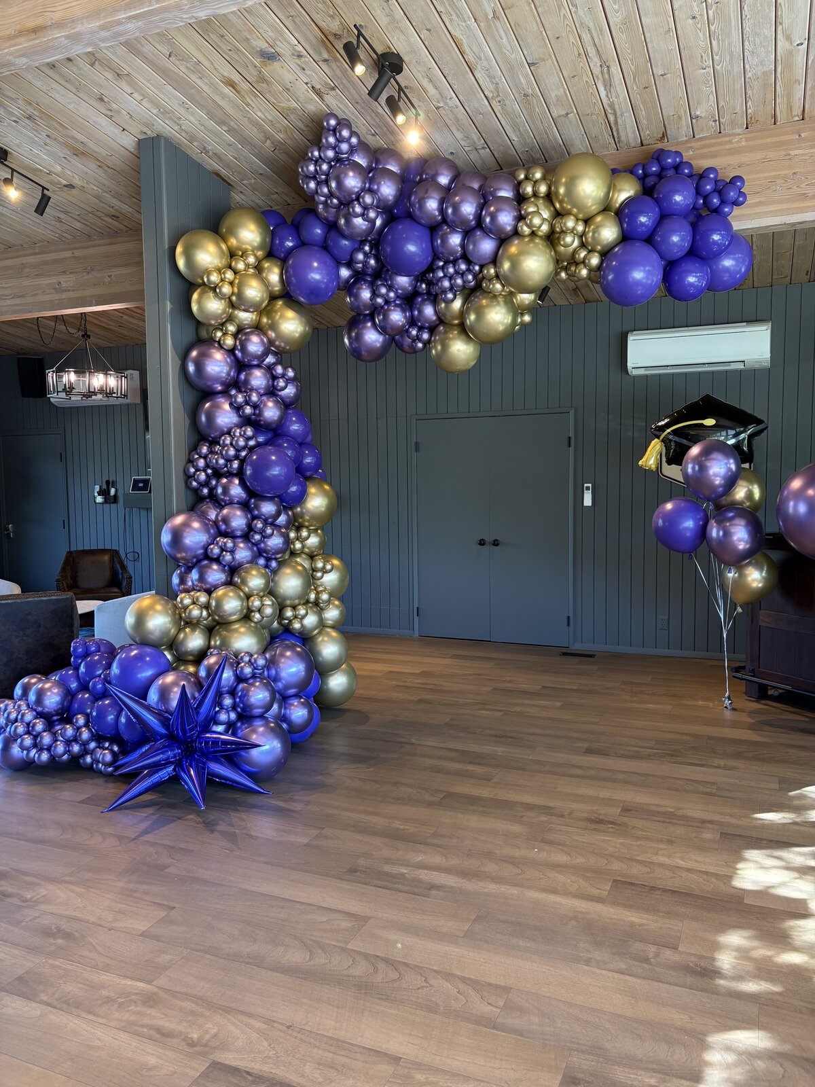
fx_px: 816
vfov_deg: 67.3
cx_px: 408
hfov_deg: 53.1
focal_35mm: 26
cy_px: 544
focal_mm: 5.96
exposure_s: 1/60
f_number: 1.6
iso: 100
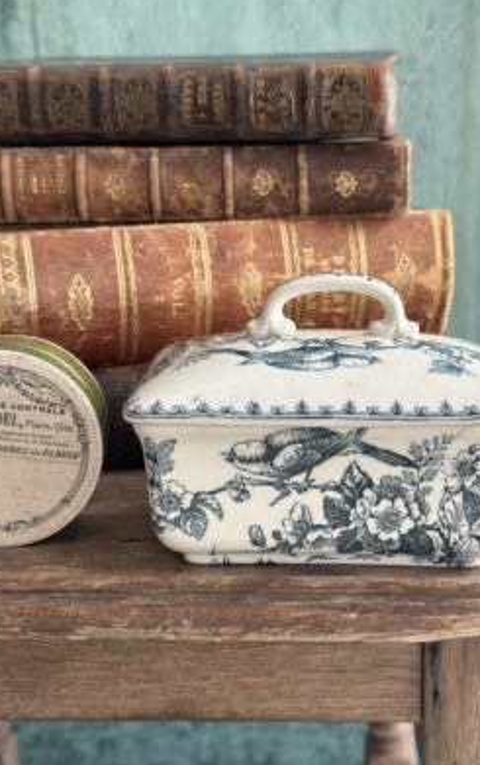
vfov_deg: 38.8
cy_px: 382
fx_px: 1086
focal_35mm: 52
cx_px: 280
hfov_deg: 24.9
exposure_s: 1/171
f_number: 1.78
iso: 100
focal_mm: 6.86
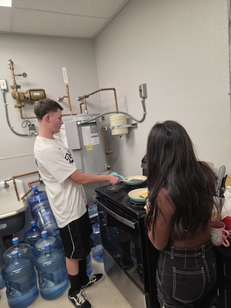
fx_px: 205
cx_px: 116
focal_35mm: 23
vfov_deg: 73.9
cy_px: 154
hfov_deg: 58.9
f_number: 1.4
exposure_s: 1/120
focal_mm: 6.5
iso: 160
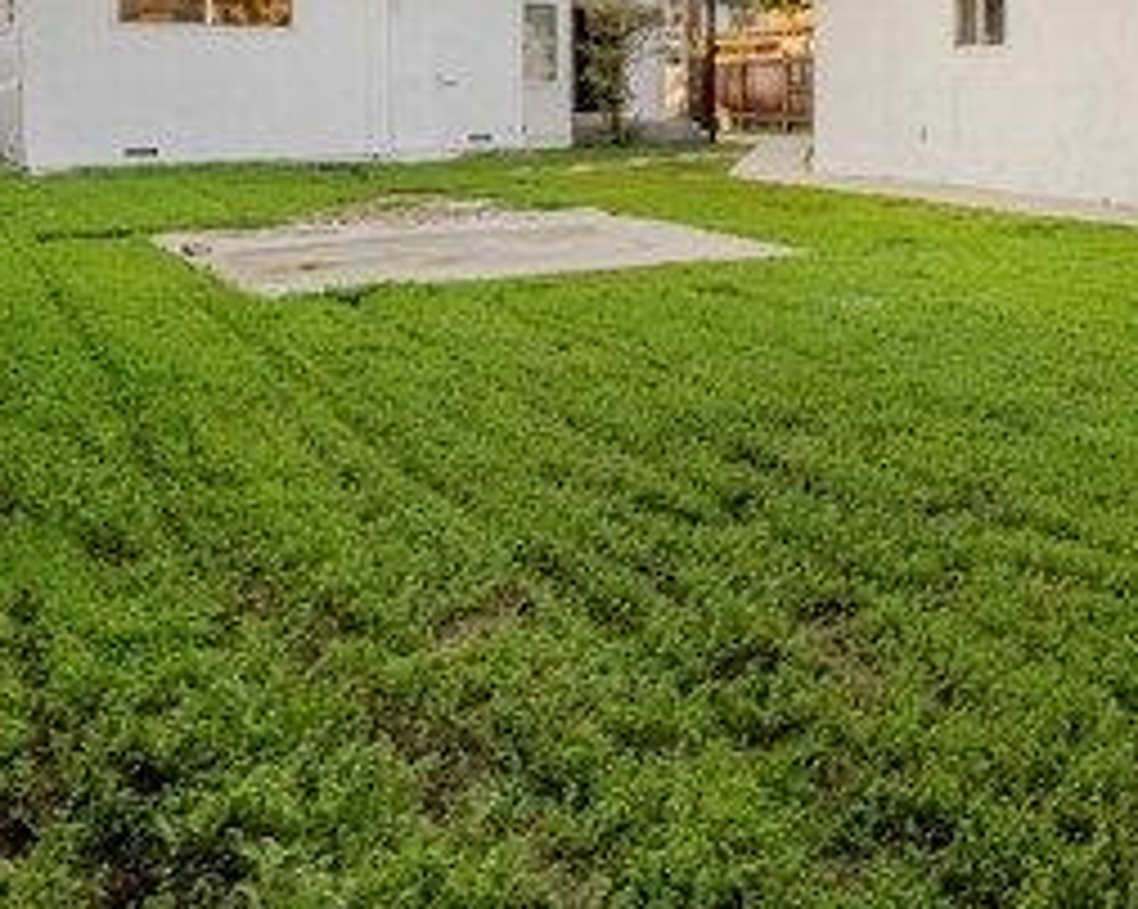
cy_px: 79
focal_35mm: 38
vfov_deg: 36.5
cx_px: 1192
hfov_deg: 40.6
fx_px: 1279
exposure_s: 1/640
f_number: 7.1
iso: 100
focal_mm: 16
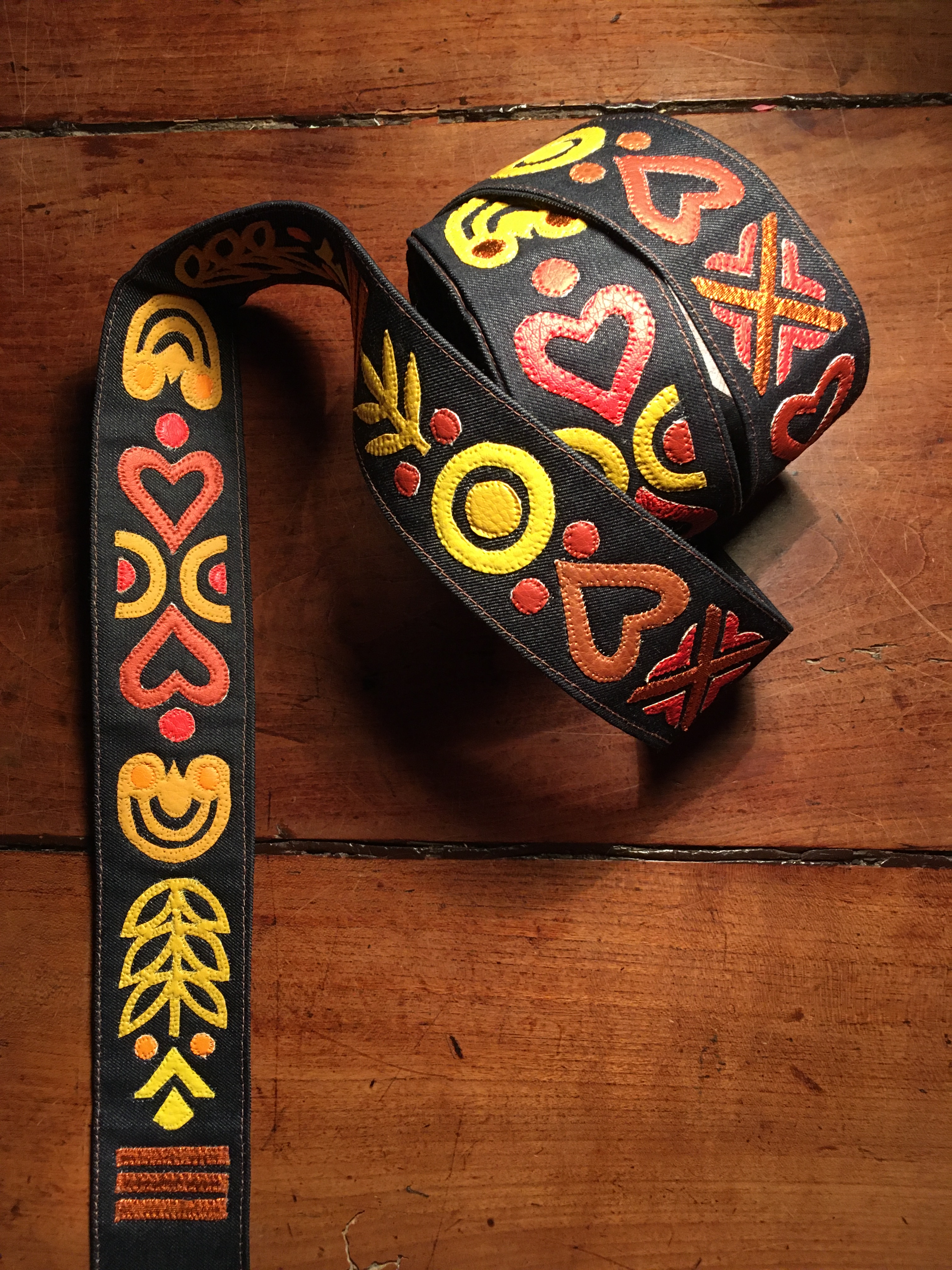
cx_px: 476
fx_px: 1063
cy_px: 635
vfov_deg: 61.7
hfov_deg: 48.2
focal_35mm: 29
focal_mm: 4.15
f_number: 2.2
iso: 200
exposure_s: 1/33
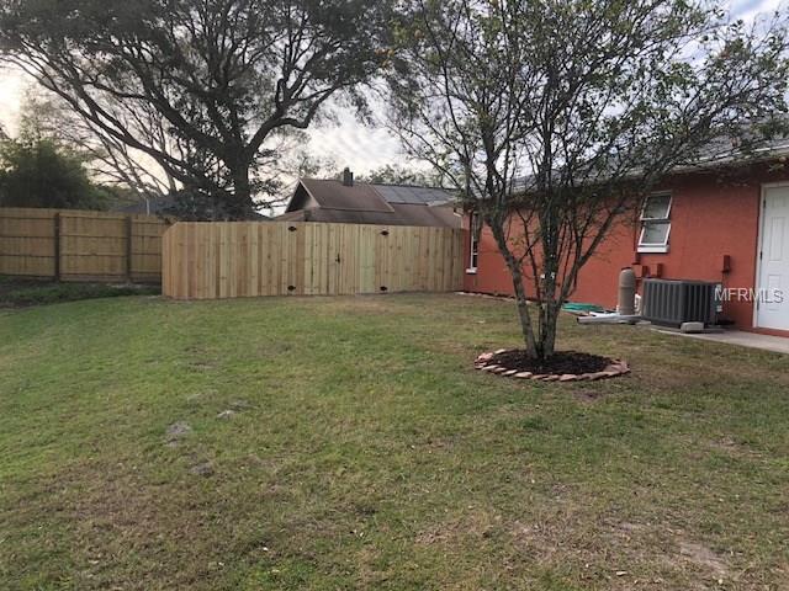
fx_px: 638
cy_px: 296
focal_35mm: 28
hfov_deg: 63.4
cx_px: 394
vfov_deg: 49.7
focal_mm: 4
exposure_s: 1/372
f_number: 1.8
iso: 20
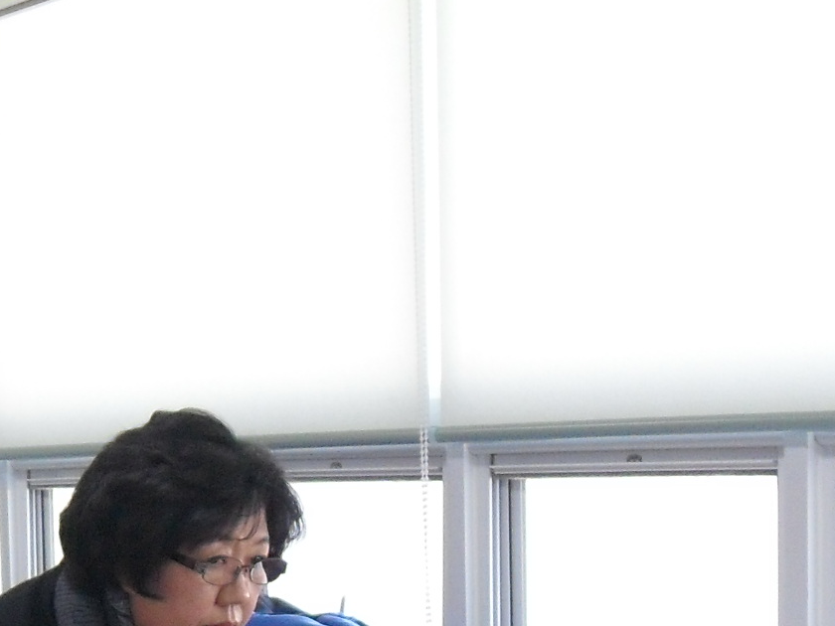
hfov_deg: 18.2
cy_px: 964
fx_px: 2605
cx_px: 468
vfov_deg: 12.9
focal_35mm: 108
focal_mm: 6.2
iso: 200
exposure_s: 1/90
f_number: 2.8
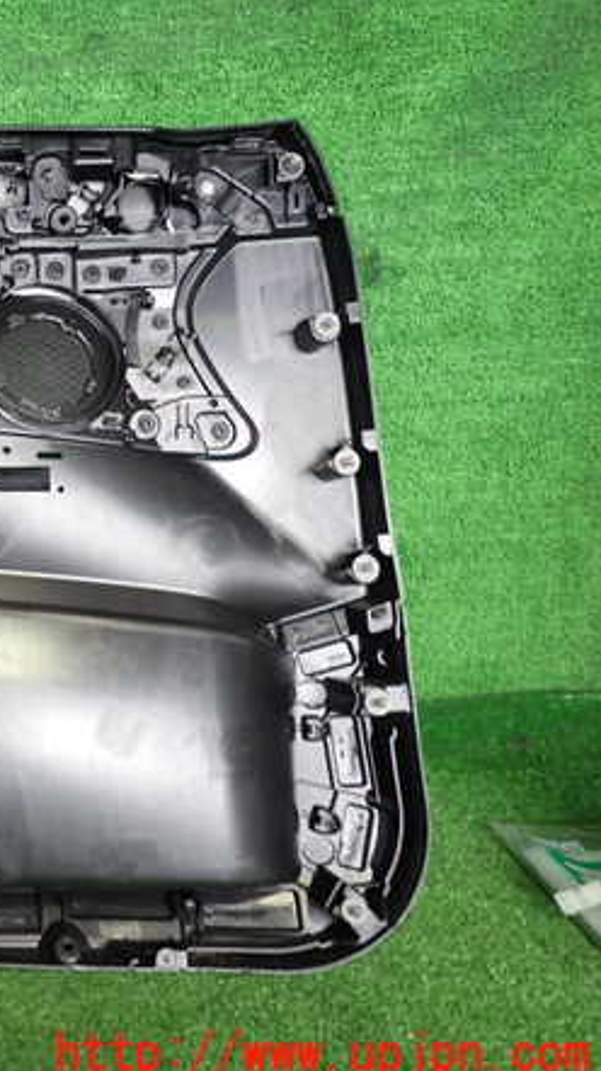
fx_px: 1050
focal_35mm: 37
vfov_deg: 54.0
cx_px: -124
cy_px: 540
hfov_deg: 27.9
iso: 200
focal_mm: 4.5
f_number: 2
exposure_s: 1/50
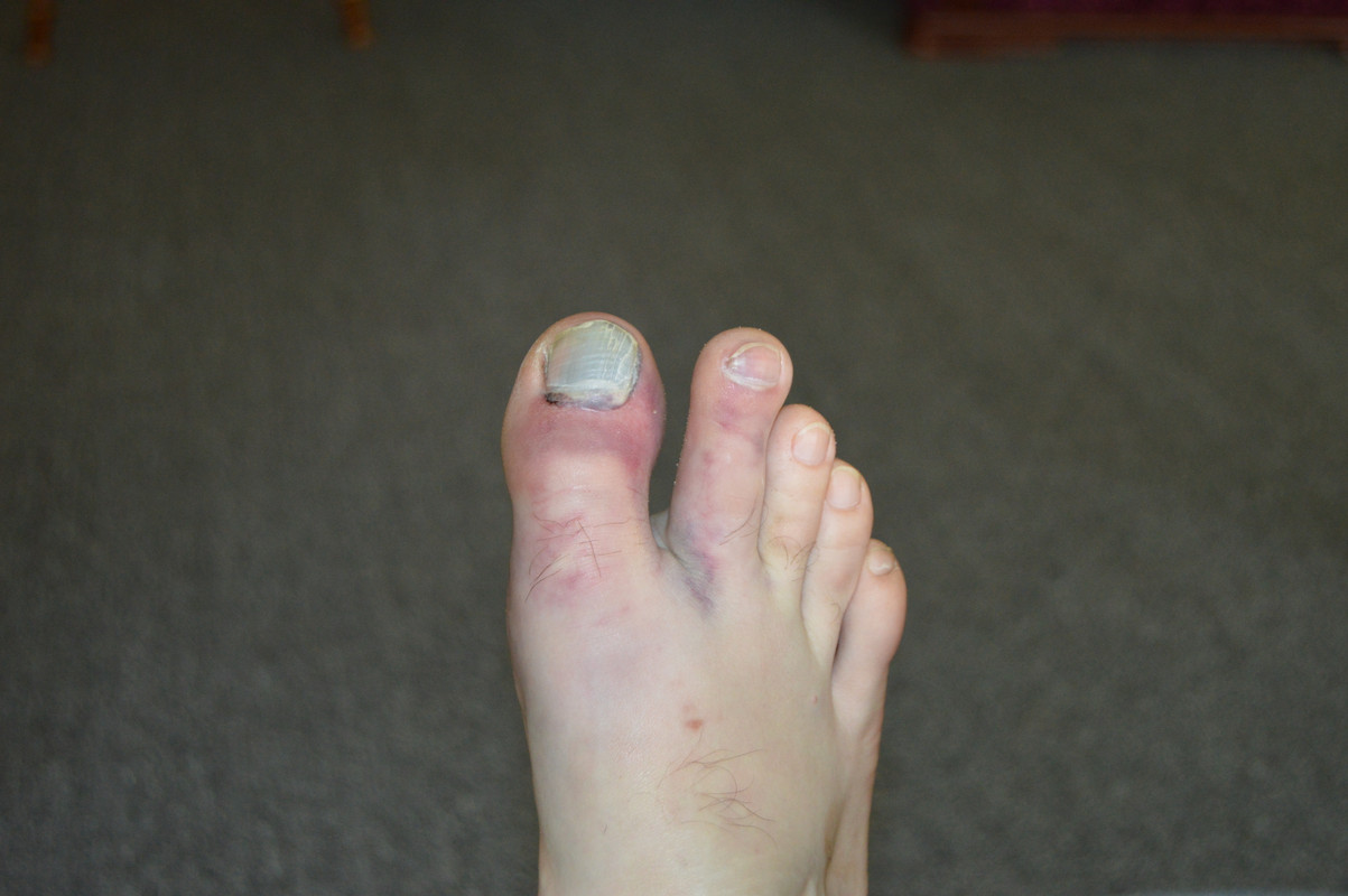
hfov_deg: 31.9
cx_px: 674
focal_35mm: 63
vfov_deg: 21.5
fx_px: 2357
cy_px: 448
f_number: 5
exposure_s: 1/60
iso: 1100
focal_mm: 42
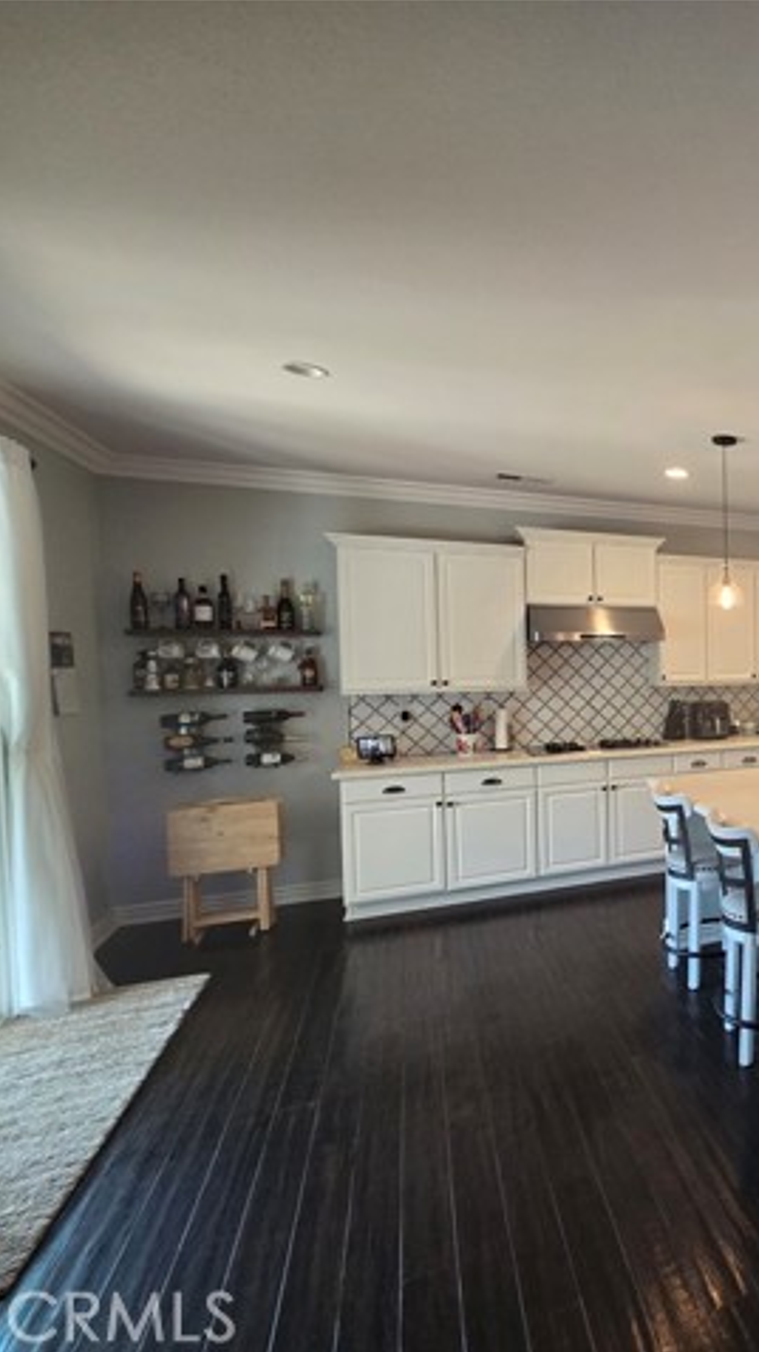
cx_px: 858
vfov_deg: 89.6
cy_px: 677
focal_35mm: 19
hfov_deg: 43.3
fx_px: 680
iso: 160
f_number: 2.2
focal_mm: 2.2
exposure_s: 1/60
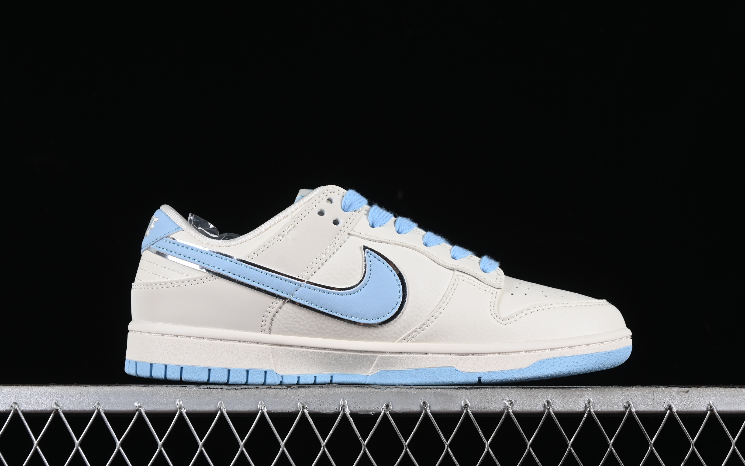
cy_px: 229
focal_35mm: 77
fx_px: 1563
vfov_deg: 16.9
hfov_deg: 26.8
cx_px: 374
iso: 160
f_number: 8
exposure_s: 1/100
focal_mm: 50
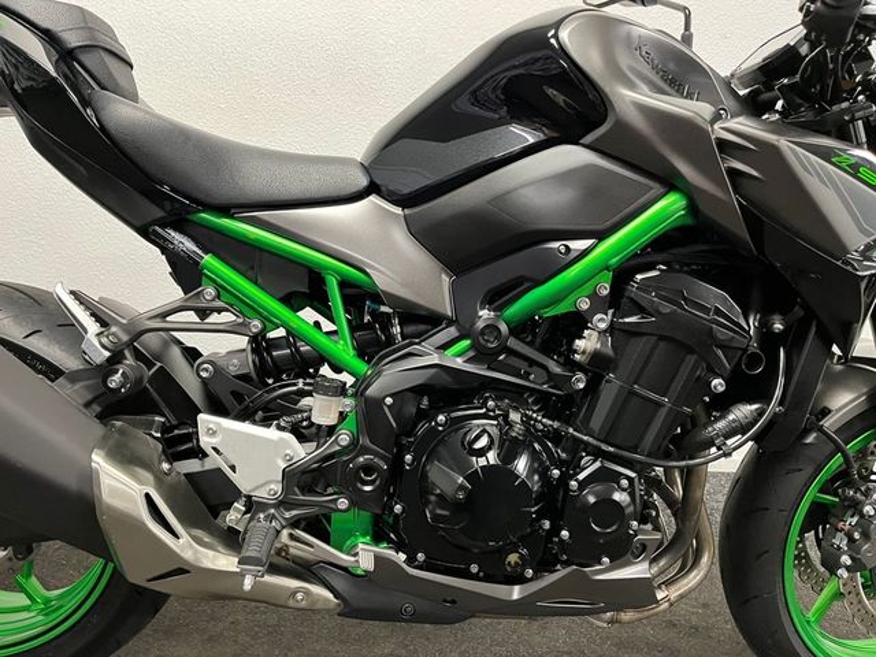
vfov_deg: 53.1
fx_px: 658
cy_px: 328
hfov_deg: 67.3
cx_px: 438
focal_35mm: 26
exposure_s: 1/50
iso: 400
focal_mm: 5.1
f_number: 1.6
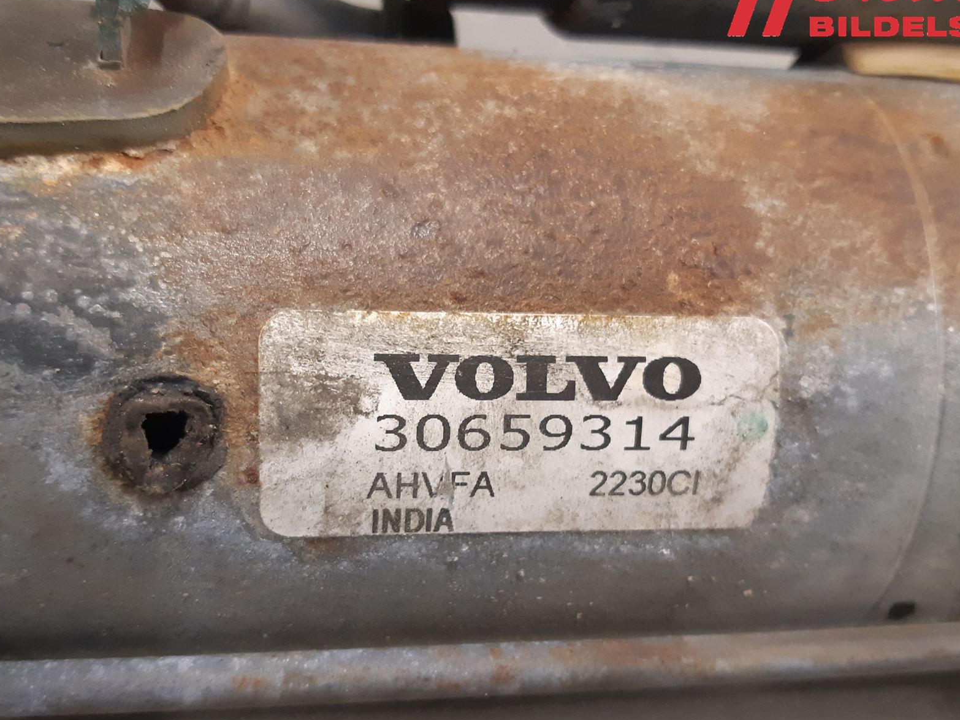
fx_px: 943
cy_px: 403
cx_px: 476
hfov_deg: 53.9
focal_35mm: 34
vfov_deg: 41.7
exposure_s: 1/50
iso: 250
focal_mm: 3.93
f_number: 1.7
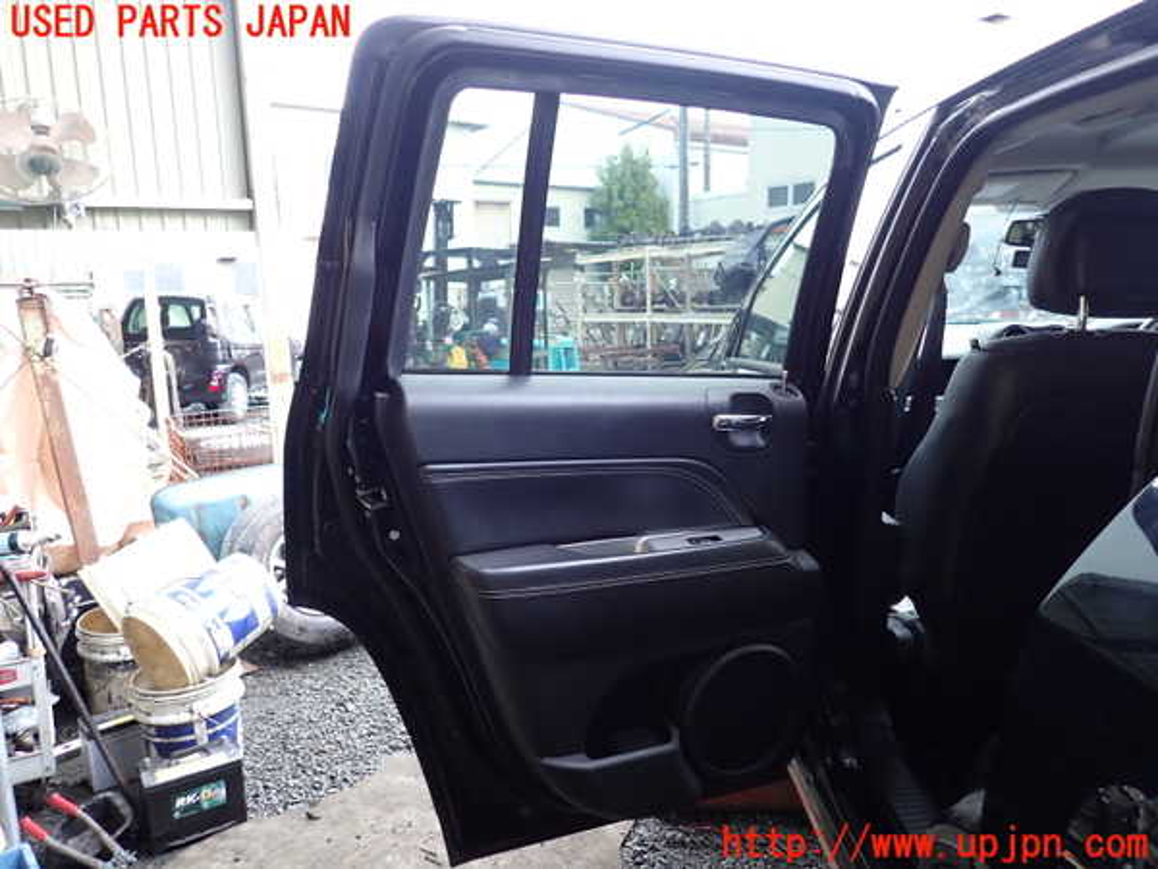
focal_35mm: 25
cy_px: 434
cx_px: 579
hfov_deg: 69.4
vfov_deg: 54.9
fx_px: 836
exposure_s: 1/60
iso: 200
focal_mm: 4.5
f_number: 2
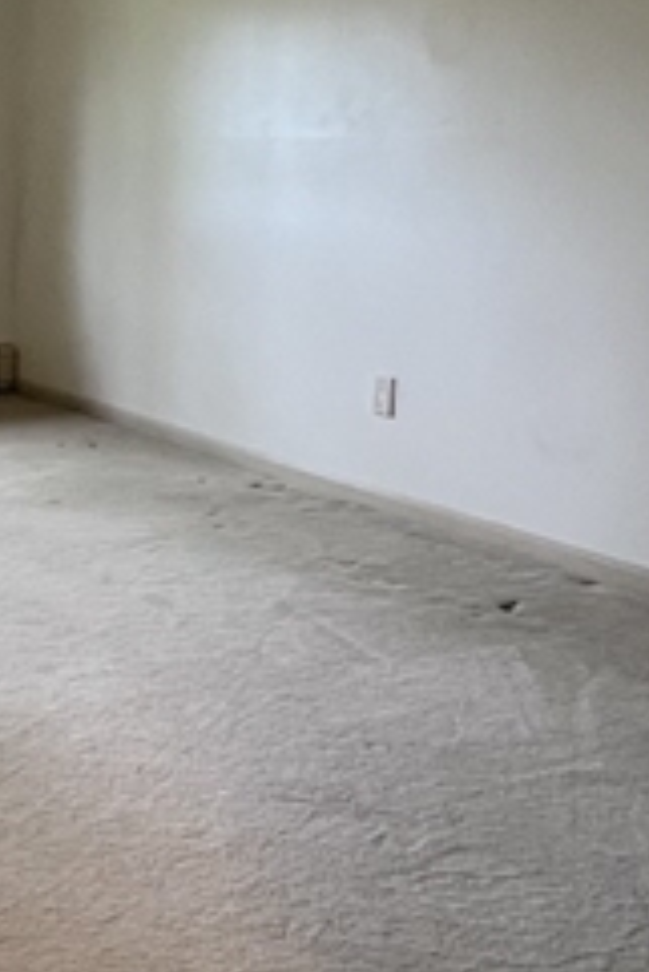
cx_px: 24
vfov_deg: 44.2
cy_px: 270
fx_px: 1161
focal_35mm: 43
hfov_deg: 29.5
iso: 400
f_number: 1.8
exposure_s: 1/60
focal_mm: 1.57
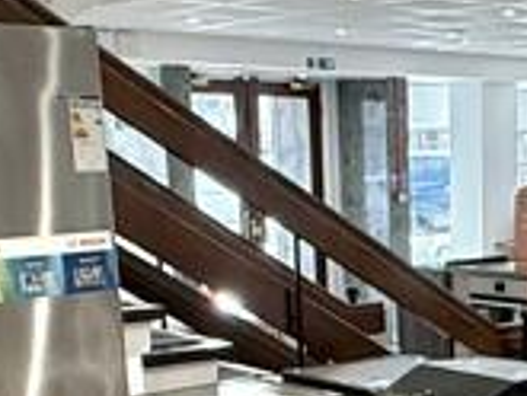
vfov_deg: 16.2
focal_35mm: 87
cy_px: 492
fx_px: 1325
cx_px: 540
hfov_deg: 21.6
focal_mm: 2.22
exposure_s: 1/100
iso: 250
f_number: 2.2
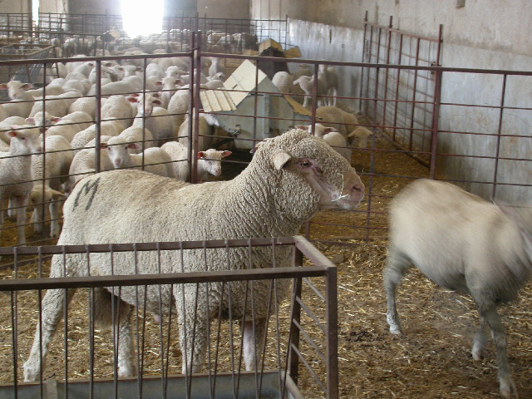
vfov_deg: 19.4
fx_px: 1168
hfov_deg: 25.7
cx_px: 266
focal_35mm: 76
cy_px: 200
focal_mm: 15.8
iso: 100
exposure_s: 1/12.6
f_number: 3.4
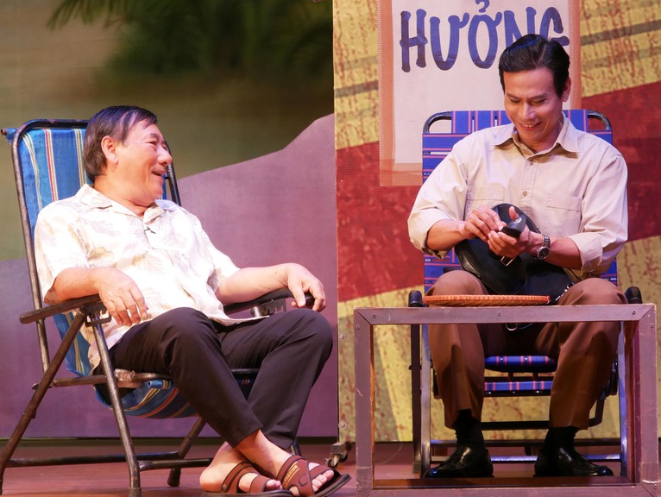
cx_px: 305
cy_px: 196
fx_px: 3192
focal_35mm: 167
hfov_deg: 11.8
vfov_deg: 8.9
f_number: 5.7
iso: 640
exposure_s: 1/125
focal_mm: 64
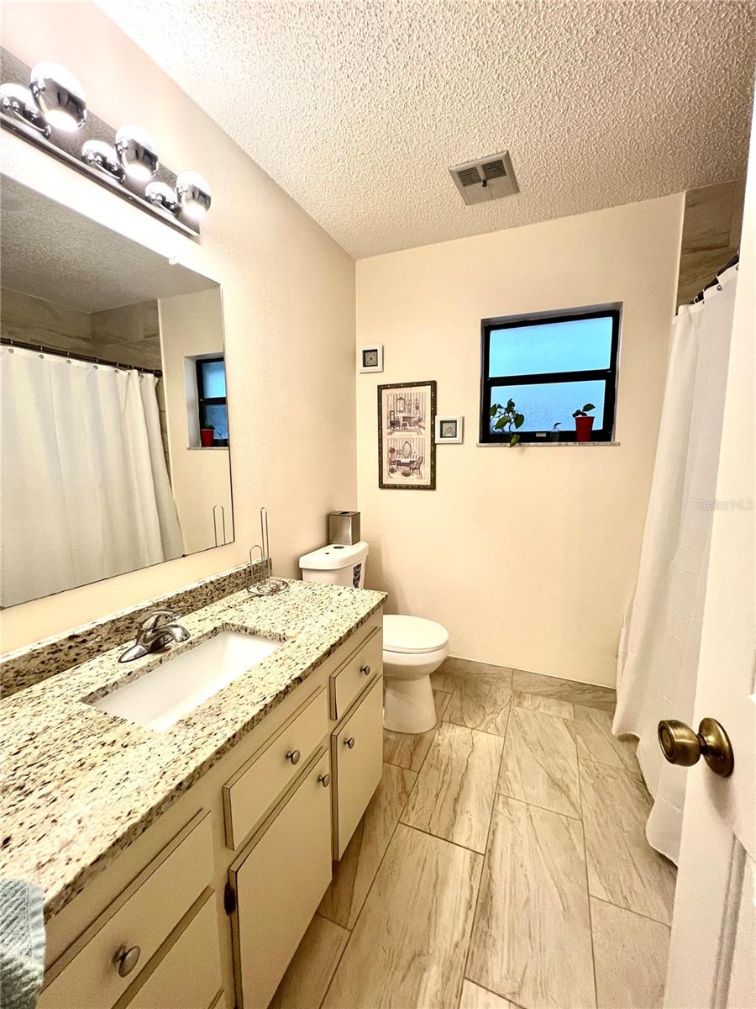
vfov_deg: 106.2
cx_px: 378
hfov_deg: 89.9
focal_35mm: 13
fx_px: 379
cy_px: 504
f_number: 1.8
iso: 250
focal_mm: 1.57
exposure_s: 1/120
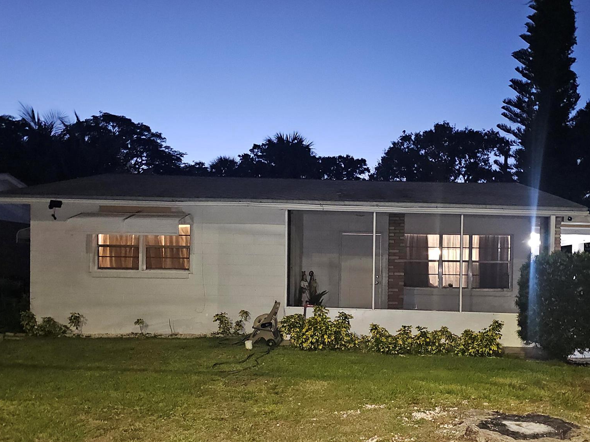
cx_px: 362
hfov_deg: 57.7
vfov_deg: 45.0
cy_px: 284
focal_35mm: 31
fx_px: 528
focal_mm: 6.3
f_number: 1.7
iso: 1000
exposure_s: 1/9.99
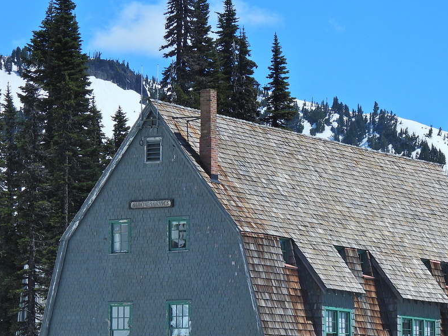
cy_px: 240
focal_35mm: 188
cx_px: 273
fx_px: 2433
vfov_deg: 7.9
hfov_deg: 10.5
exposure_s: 1/1250
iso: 100
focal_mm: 20.5
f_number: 4
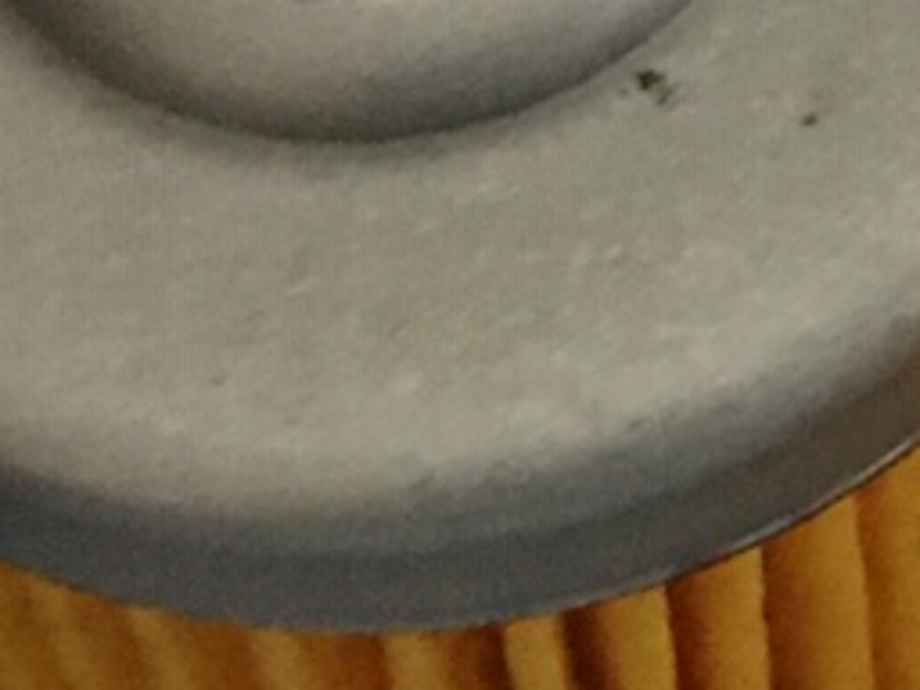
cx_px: 1567
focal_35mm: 228
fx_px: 6060
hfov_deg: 8.4
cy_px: 647
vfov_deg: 6.5
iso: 125
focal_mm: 4.15
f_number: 2.2
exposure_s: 1/8
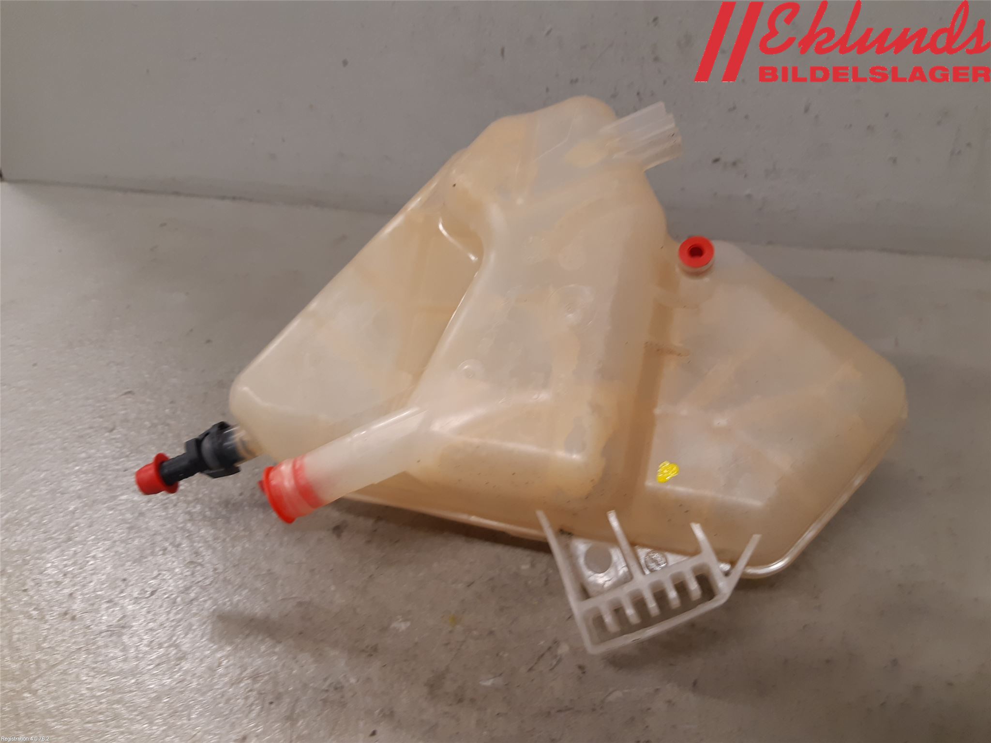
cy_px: 372
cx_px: 496
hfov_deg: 67.3
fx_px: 744
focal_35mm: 26
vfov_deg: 53.1
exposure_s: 1/50
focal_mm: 3.93
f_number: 1.7
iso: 100
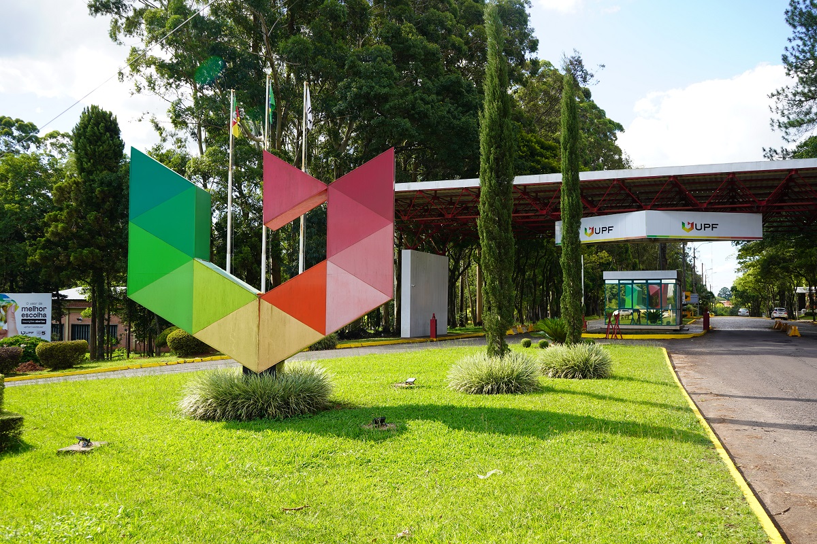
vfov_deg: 40.0
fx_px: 749
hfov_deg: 57.2
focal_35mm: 33
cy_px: 272
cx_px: 408
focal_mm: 33
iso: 100
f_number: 6.3
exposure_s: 1/100
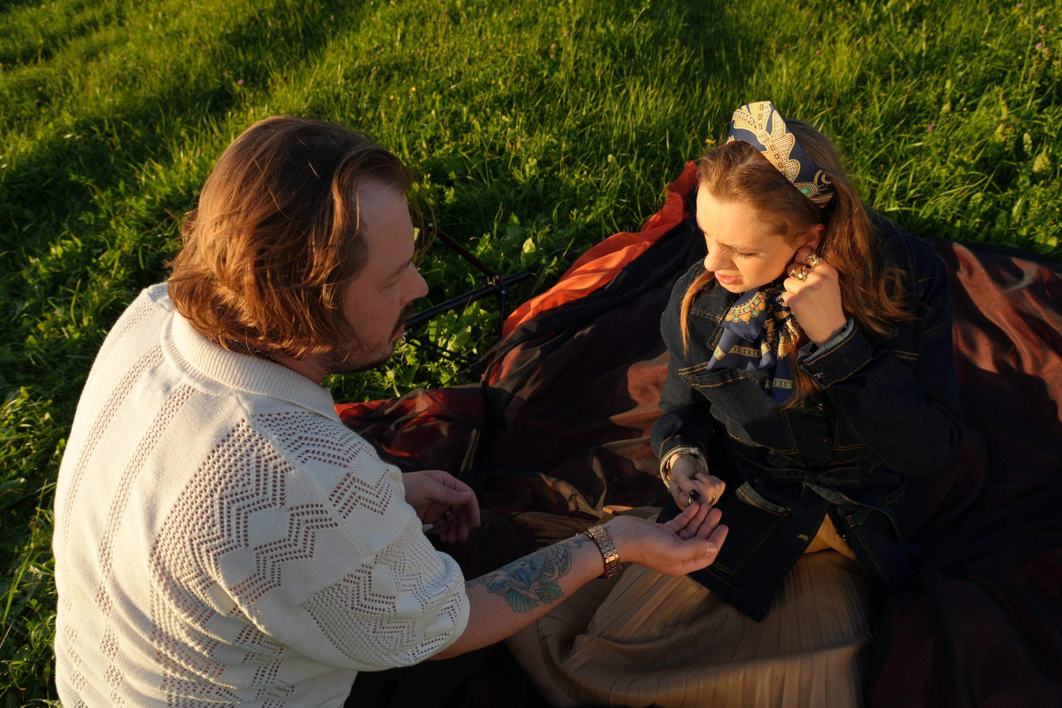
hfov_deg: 65.5
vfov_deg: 46.4
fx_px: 826
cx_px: 531
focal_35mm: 28
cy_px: 354
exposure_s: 1/250
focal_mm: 28
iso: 200
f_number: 7.1
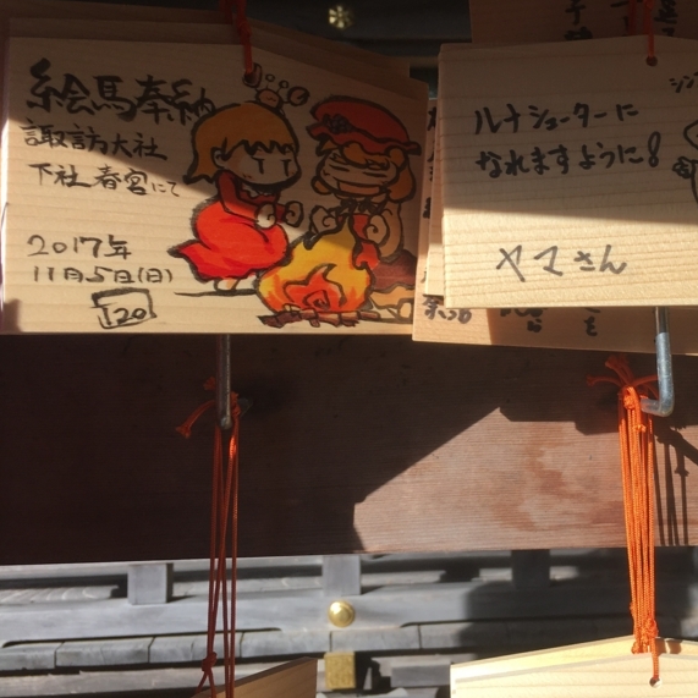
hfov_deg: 36.4
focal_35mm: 46
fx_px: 1049
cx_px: 467
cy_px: 266
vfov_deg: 36.6
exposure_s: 1/693
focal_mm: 4.15
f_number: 2.2
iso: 25
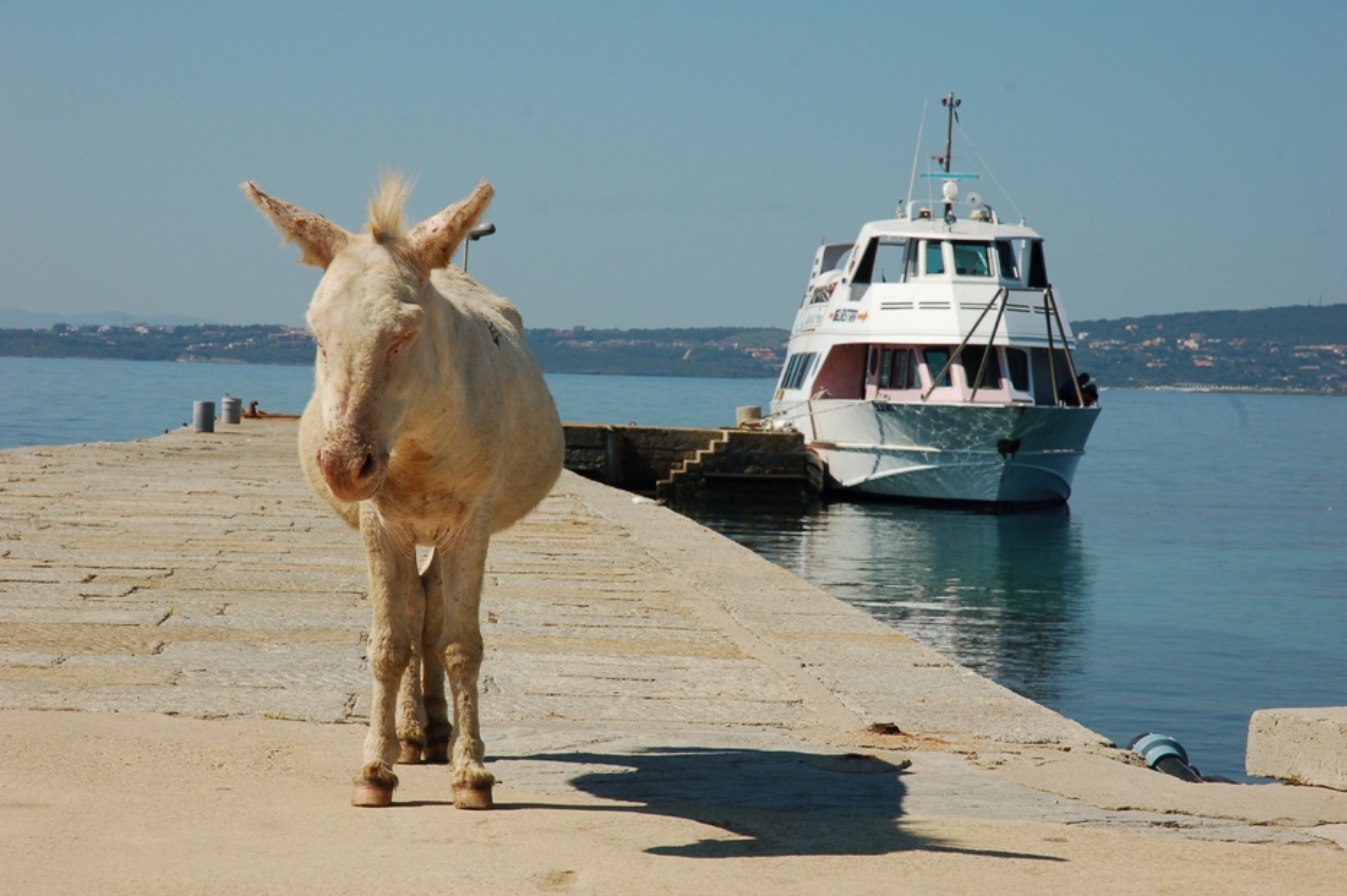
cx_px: 674
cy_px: 448
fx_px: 3926
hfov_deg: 19.5
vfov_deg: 13.0
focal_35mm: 105
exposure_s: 1/320
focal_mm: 70
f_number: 11
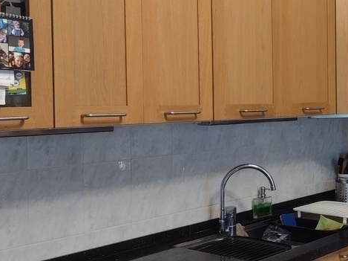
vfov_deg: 24.8
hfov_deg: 30.9
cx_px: 328
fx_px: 593
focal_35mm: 59
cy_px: 118
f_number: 1.7
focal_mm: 4.71
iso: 221
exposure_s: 1/50
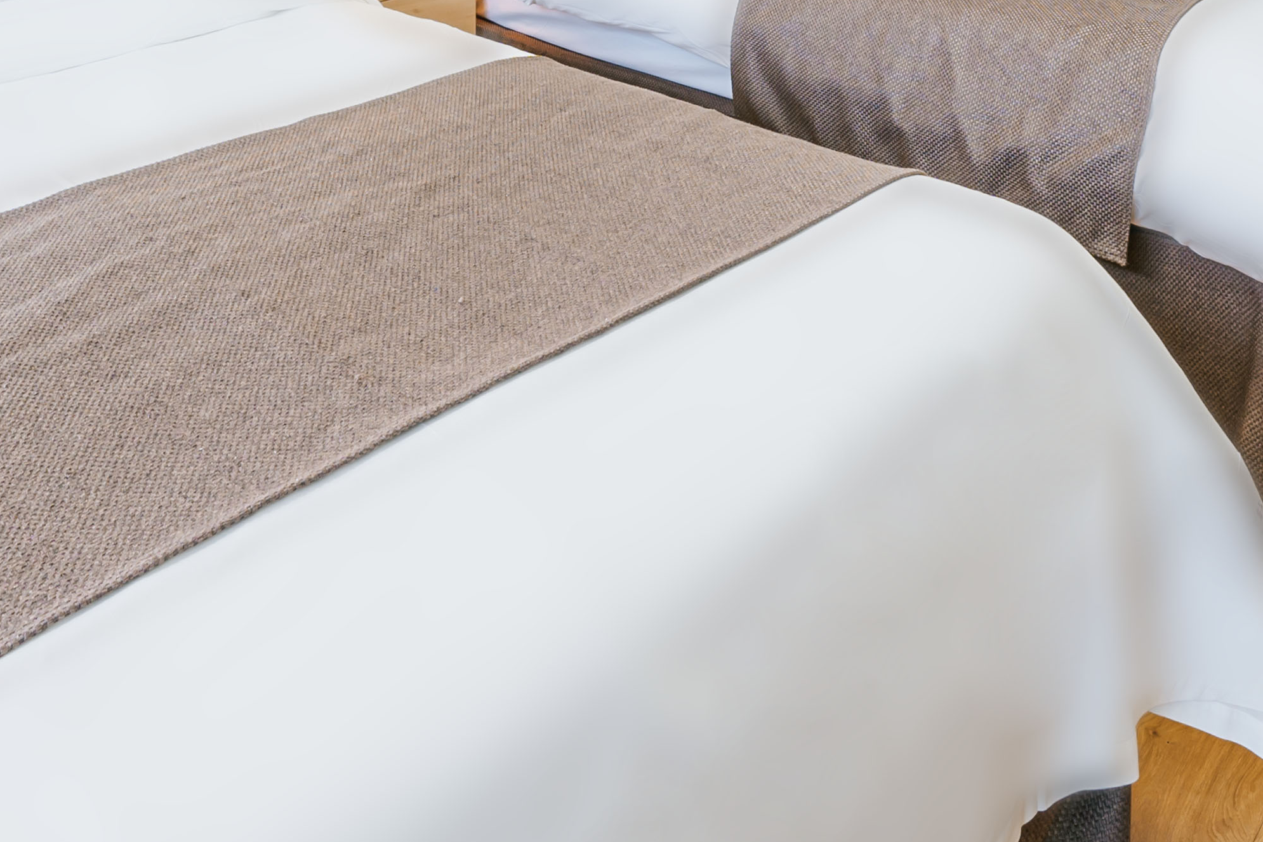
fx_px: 1263
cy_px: -156
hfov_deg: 53.0
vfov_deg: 31.3
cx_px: 547
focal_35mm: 36
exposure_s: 1/4
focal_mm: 12
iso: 100
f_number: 10
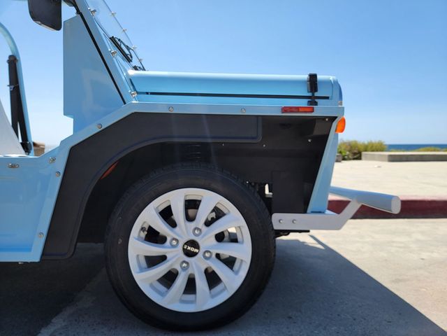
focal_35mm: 24
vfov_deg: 56.8
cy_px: 168
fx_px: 310
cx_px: 224
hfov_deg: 71.6
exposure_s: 1/752
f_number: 1.8
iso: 16
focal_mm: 6.7
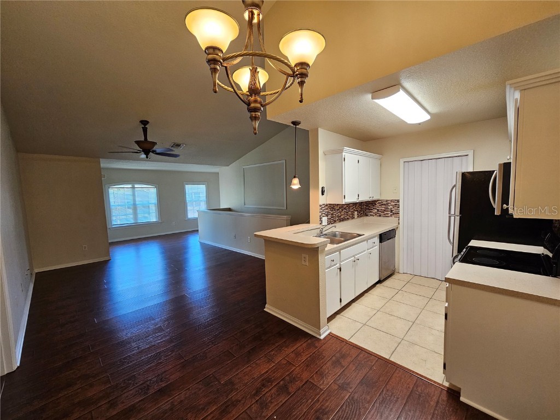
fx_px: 210
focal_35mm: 13
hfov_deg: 106.2
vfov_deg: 89.9
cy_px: 210
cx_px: 280
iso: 160
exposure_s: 1/60
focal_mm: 2.2
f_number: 2.2
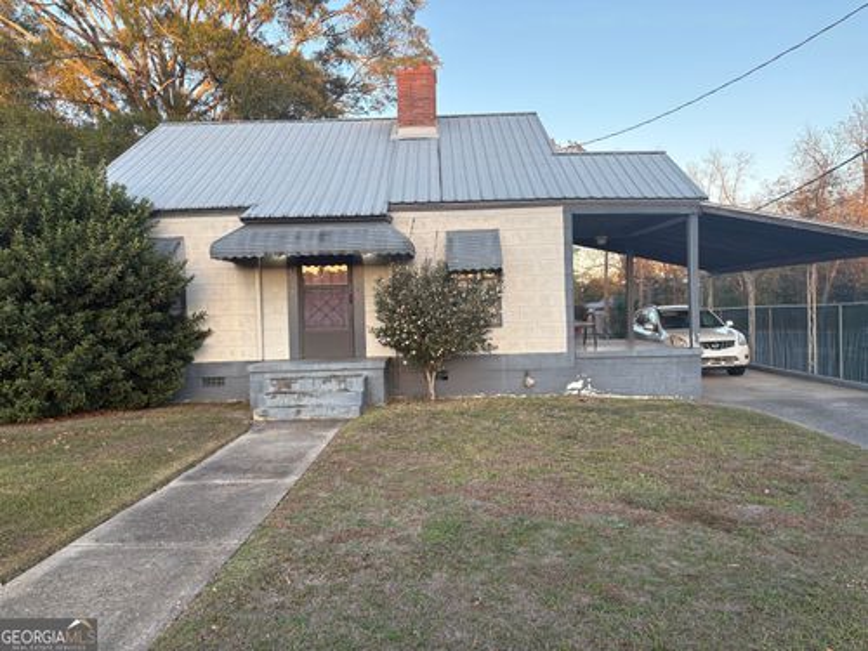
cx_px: 434
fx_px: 652
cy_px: 326
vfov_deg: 53.1
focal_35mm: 26
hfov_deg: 67.3
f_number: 1.6
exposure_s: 1/251
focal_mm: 5.96
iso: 50
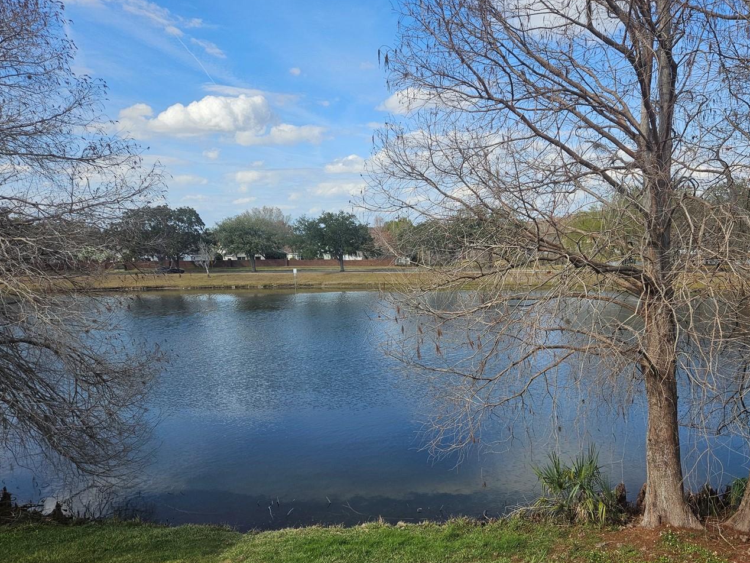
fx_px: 628
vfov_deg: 48.0
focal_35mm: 29
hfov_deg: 61.3
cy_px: 327
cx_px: 435
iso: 40
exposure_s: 1/2000
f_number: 1.8
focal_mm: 5.4
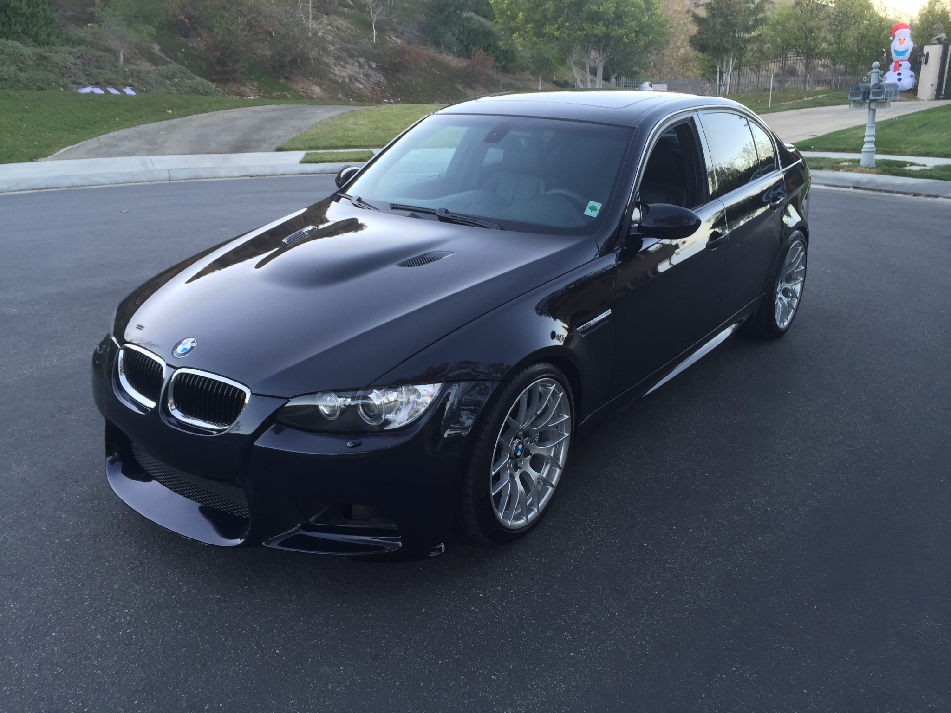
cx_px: 476
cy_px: 356
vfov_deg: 48.2
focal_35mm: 29
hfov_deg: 61.7
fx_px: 797
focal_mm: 4.15
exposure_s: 1/40
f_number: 2.2
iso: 32
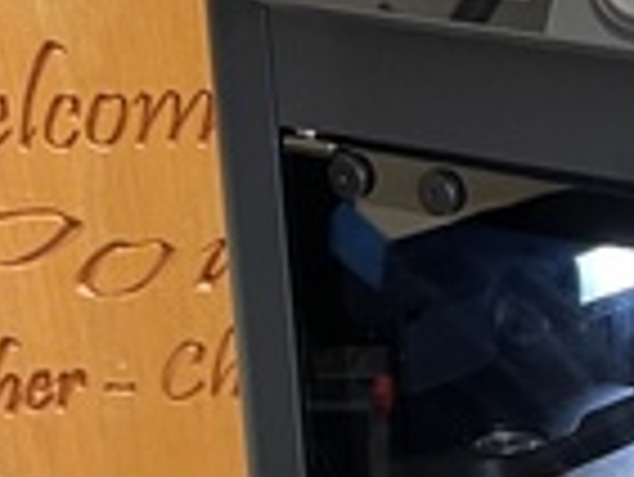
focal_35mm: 147
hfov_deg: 12.0
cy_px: 378
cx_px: 1259
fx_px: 2695
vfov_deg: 10.1
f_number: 1.6
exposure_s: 1/41
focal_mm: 5.1
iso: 125
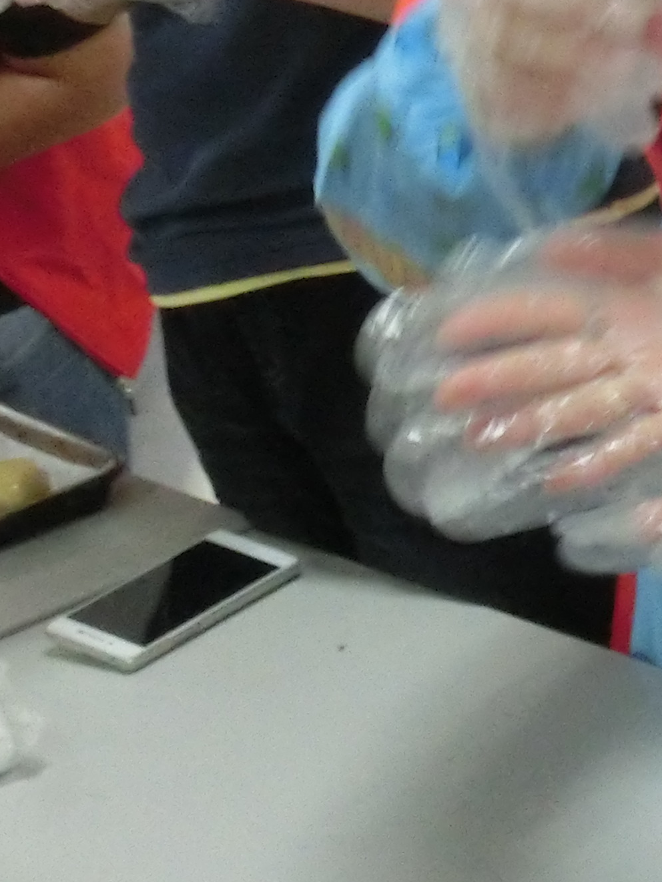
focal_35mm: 115
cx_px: 1254
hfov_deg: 11.7
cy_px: -181
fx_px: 2931
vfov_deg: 16.4
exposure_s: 1/20
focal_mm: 5.93
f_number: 3.7
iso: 800
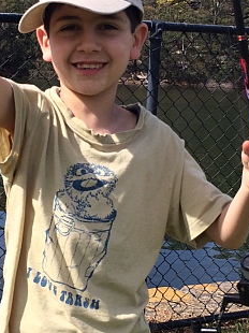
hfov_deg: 20.6
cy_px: 186
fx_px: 682
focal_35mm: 71
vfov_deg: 27.4
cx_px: 70
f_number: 2.2
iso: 40
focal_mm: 4.12
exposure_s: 1/1520
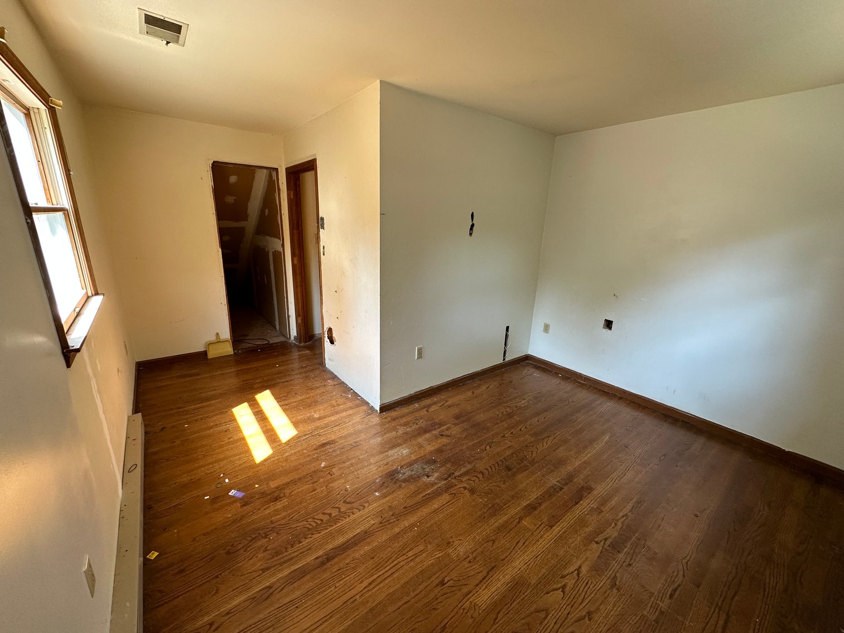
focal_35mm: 14
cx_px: 422
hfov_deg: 102.1
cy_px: 316
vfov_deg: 85.7
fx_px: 341
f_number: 2.2
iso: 125
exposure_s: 1/99
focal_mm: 2.22
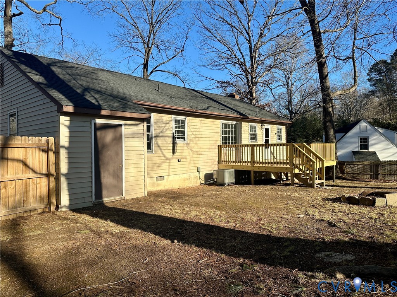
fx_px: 275
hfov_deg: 71.6
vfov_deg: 56.8
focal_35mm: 24
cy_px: 148
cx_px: 198
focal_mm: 6.86
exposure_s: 1/3356
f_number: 1.78
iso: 80
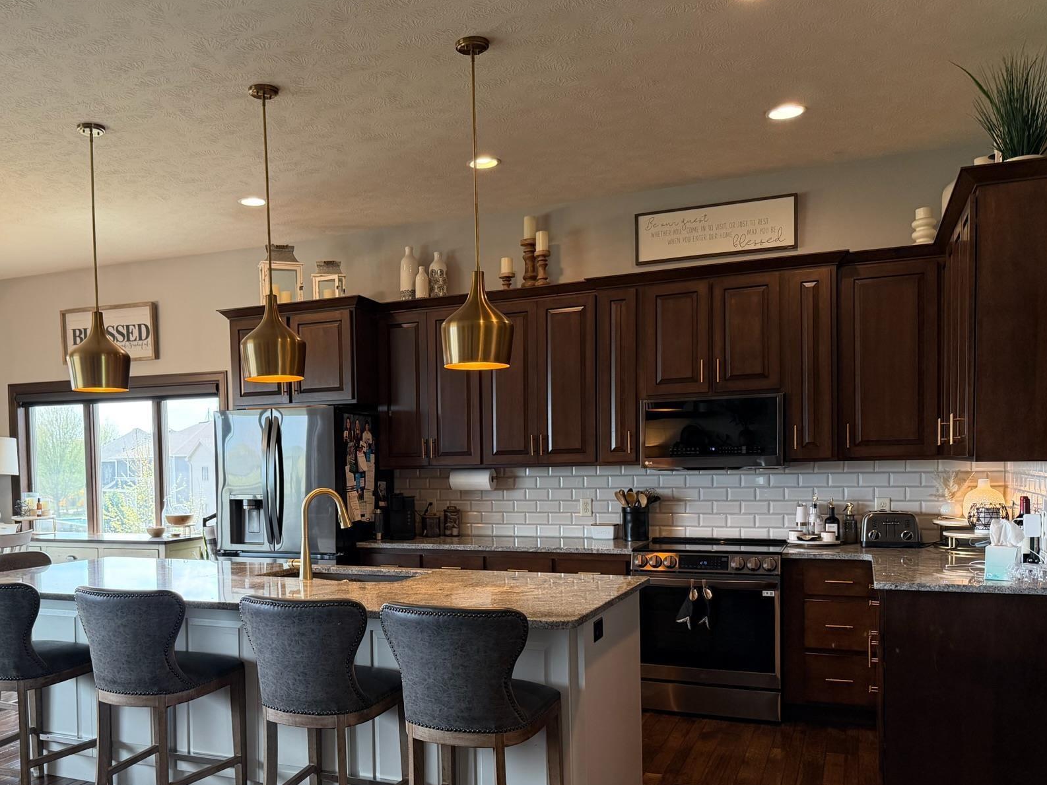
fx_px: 937
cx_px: 390
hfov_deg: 57.6
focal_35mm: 31
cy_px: 498
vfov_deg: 45.0
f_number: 1.78
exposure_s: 1/120
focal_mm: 6.76
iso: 400
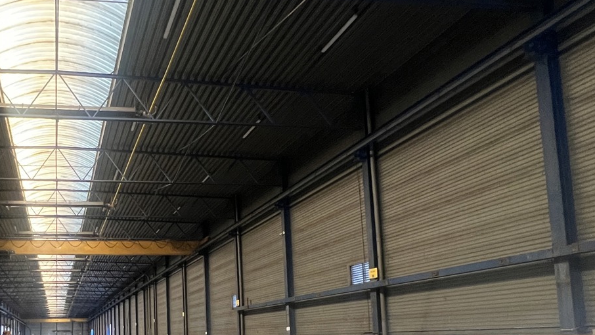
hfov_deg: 59.5
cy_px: 297
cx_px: 124
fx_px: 473
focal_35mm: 30
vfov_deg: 36.7
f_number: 1.8
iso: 500
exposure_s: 1/60
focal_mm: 1.57
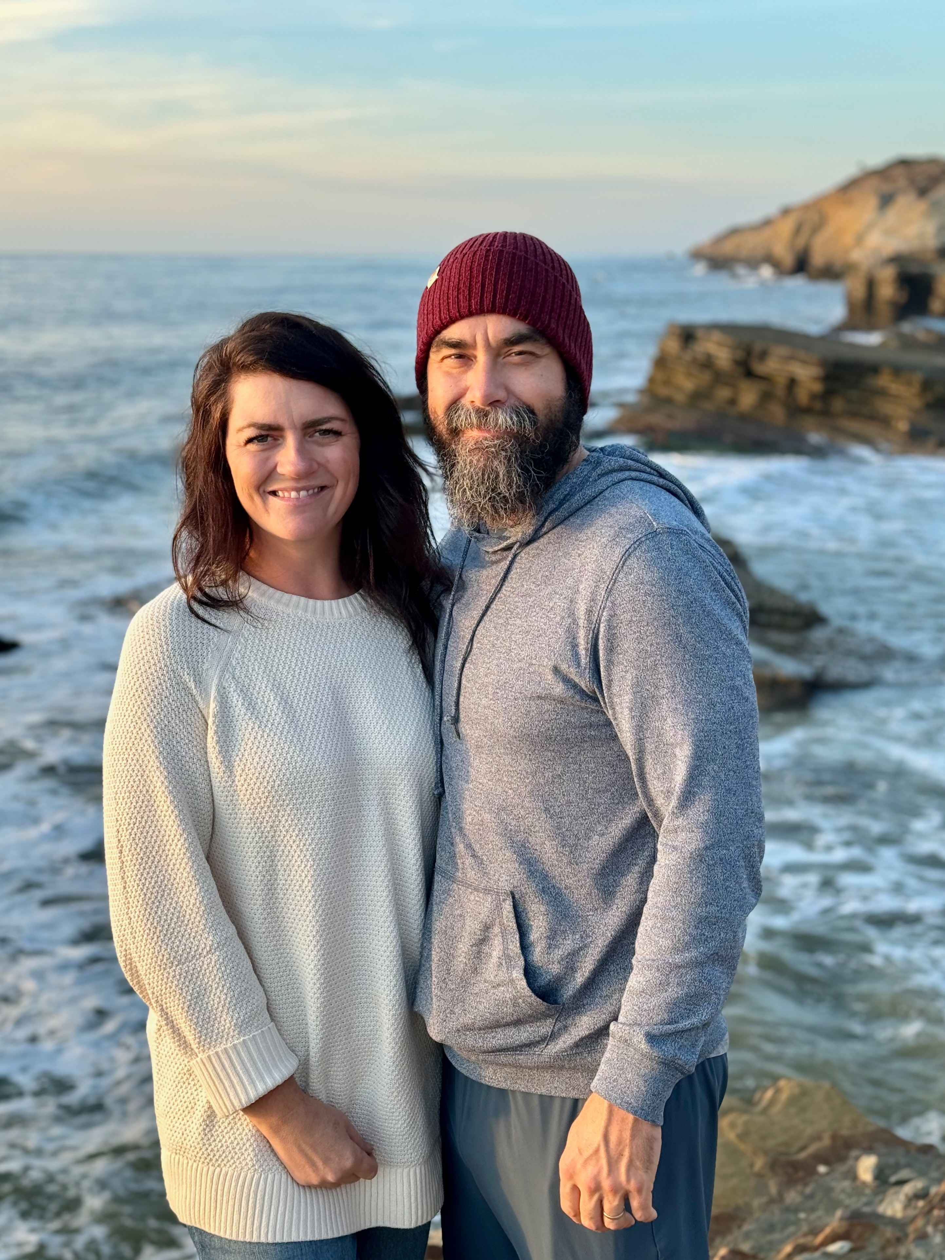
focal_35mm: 48
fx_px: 1747
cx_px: 472
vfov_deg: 39.7
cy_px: 630
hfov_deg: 30.3
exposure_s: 1/204
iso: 50
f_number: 1.78
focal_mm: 6.86
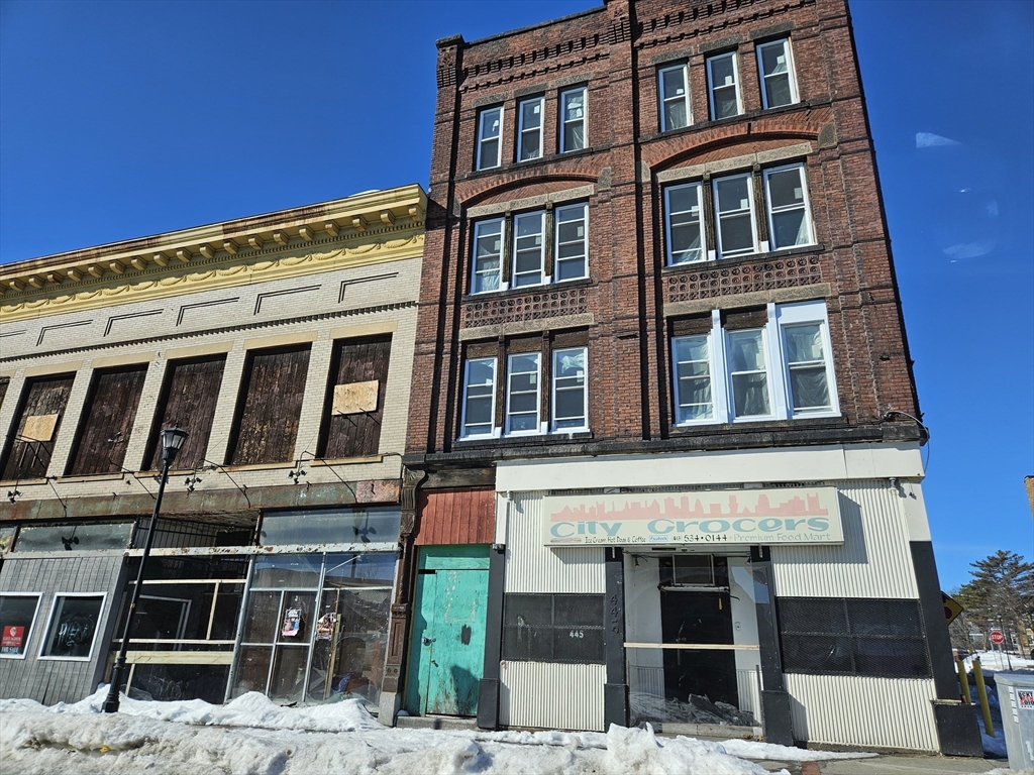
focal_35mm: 23
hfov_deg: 73.9
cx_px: 517
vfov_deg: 58.9
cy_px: 388
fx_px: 687
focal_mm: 5.4
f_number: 1.8
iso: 25
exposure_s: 1/1700
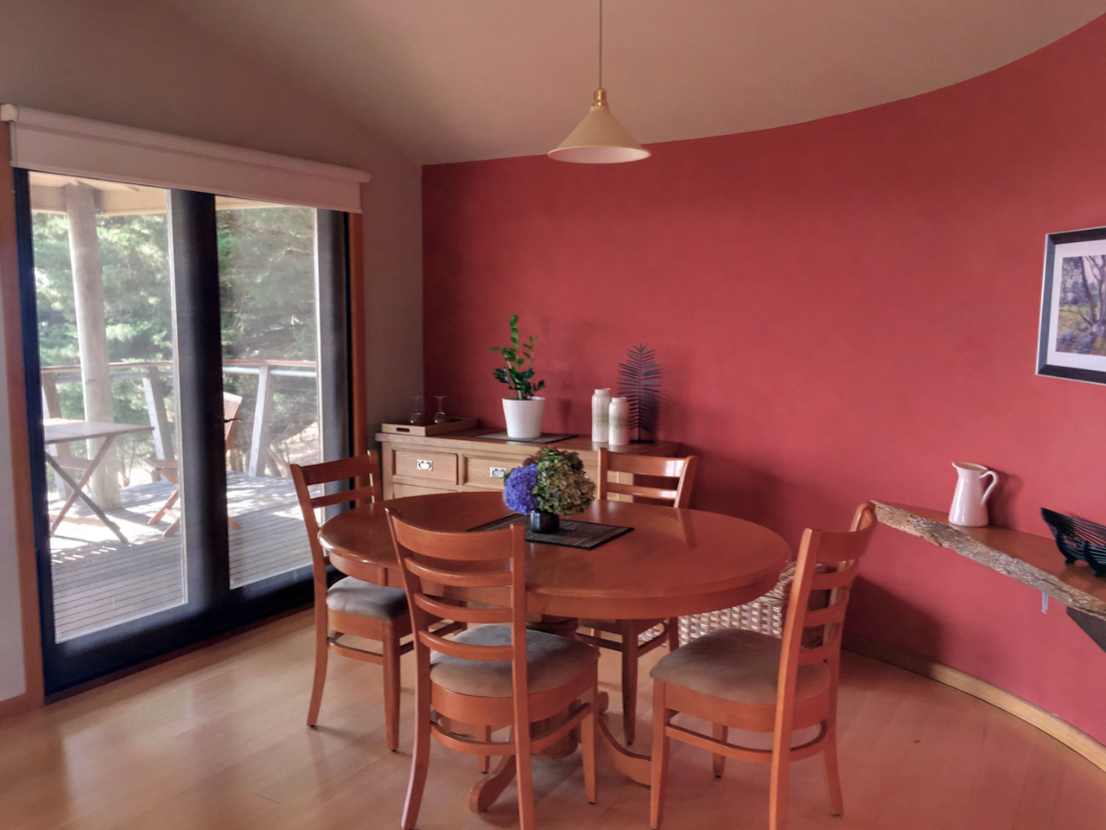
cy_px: 415
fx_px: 927
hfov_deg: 61.7
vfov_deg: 48.2
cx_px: 553
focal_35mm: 29
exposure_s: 1/33
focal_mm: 4.15
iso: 80
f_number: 2.2
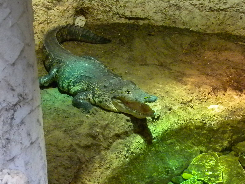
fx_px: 602
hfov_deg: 23.0
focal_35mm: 85
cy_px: 92
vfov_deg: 17.4
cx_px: 122
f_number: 5.1
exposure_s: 1/51.6
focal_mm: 15
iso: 3200
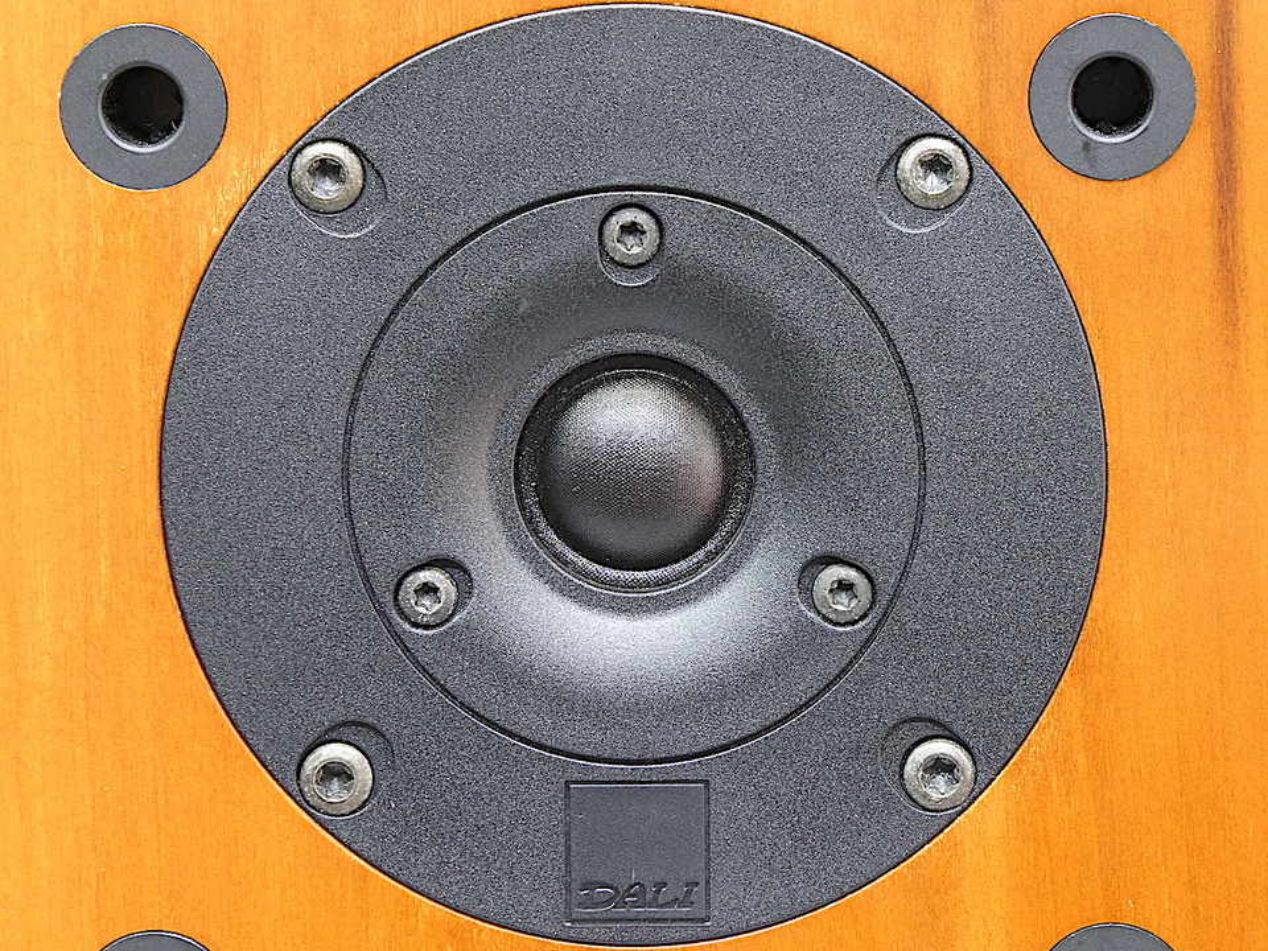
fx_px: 7326
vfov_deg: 7.4
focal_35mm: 200
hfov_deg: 9.9
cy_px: 476
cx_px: 634
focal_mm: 35.8
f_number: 5.6
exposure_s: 1/1.3
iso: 200
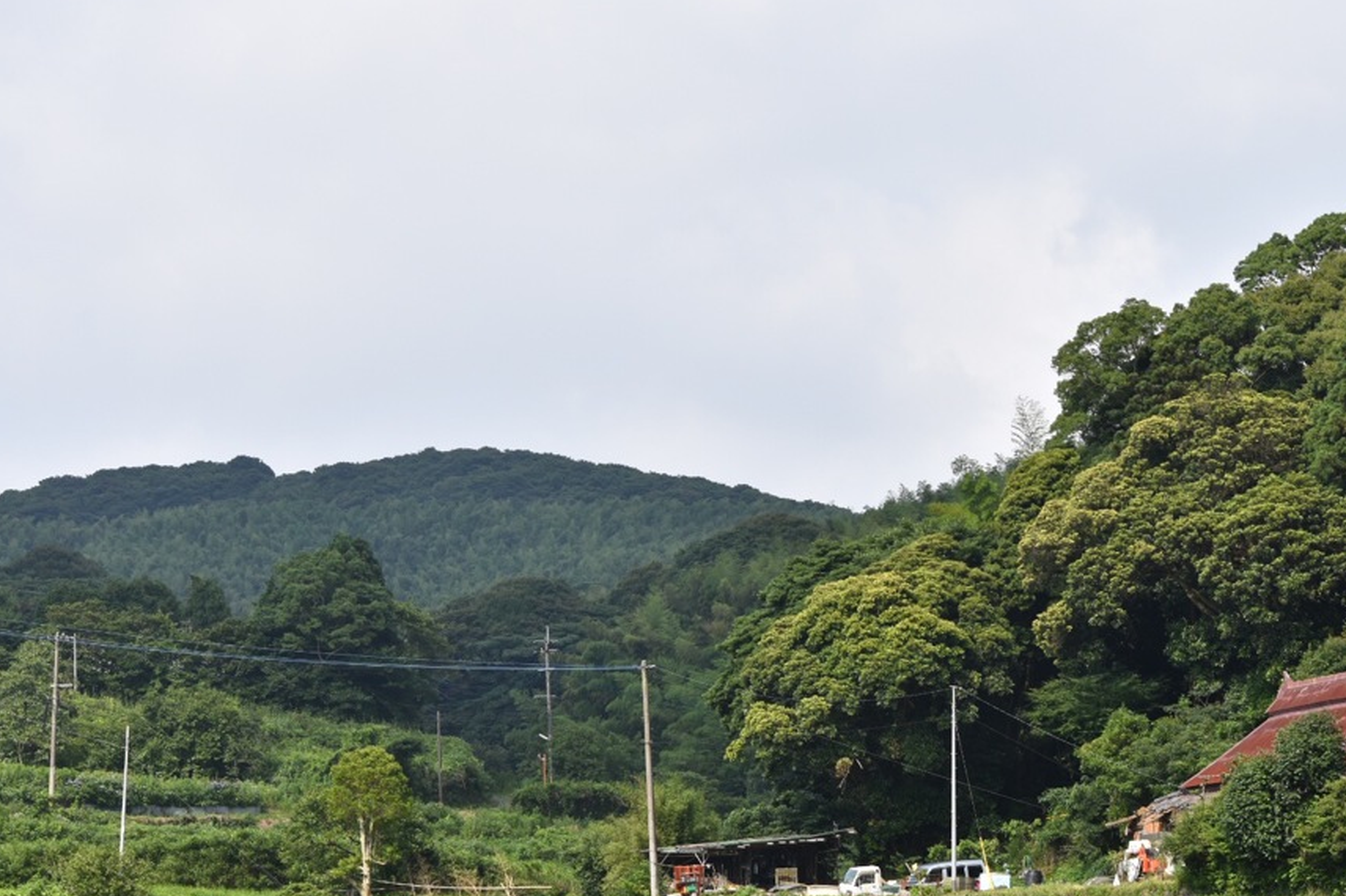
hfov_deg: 17.6
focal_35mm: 117
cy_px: 522
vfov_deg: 11.7
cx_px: 714
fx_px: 4358
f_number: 9
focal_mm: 65
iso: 100
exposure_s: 1/200
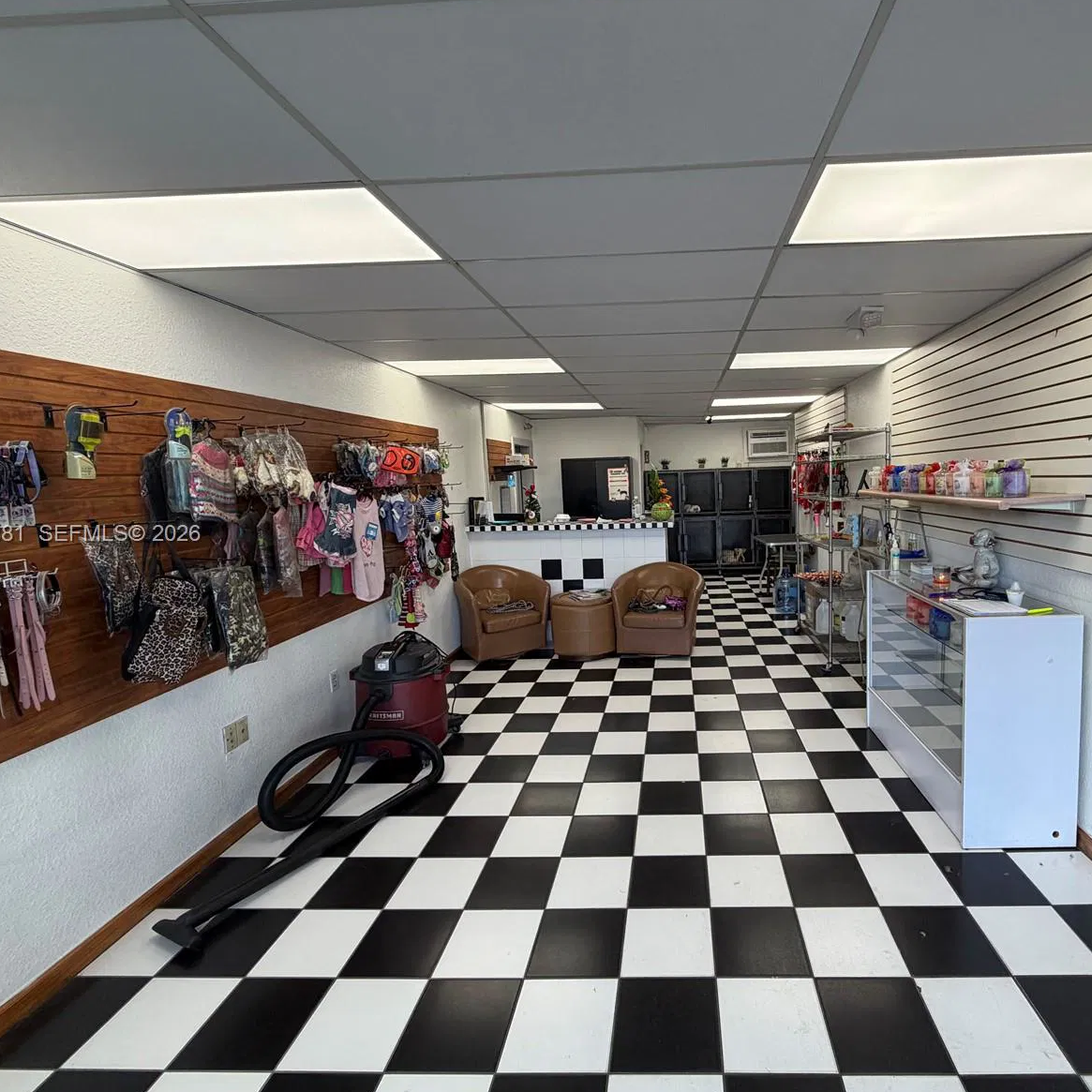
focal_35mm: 17
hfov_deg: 82.9
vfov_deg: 84.0
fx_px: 607
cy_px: 535
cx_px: 659
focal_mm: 2.22
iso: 80
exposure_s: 1/120
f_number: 2.2
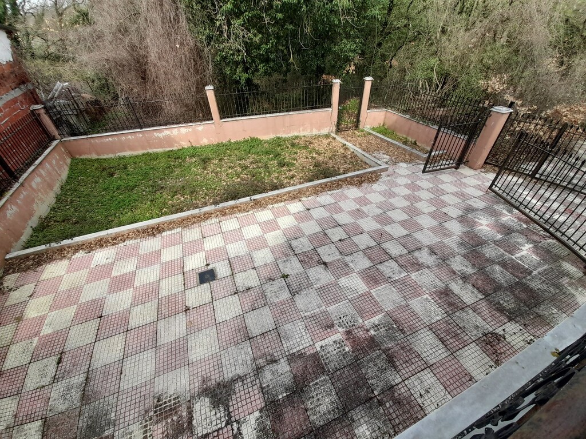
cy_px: 220
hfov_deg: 106.2
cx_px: 293
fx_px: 220
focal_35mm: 13
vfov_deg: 89.9
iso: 40
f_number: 2.2
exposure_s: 1/378
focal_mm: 1.42
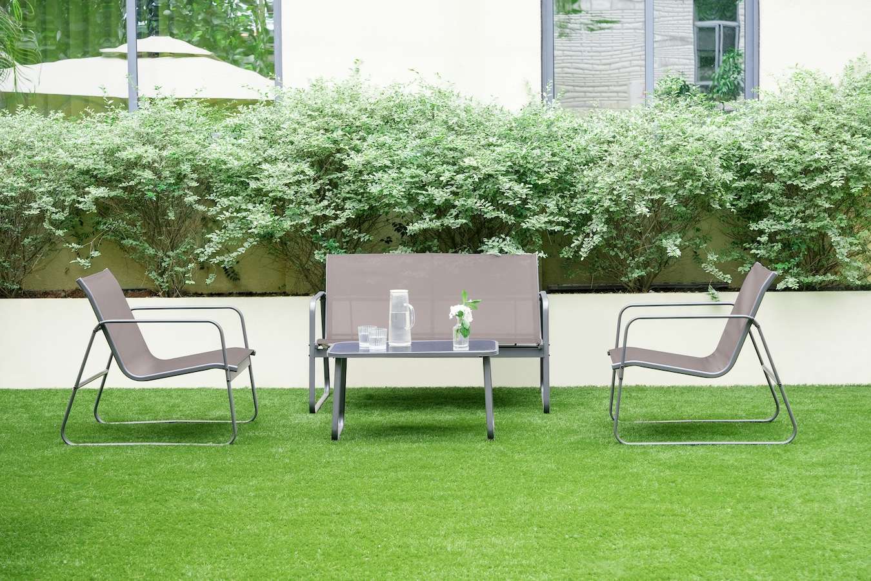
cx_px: 436
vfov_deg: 19.5
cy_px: 290
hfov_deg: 28.8
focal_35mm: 70
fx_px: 1693
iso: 200
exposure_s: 1/100
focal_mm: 70
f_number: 7.1
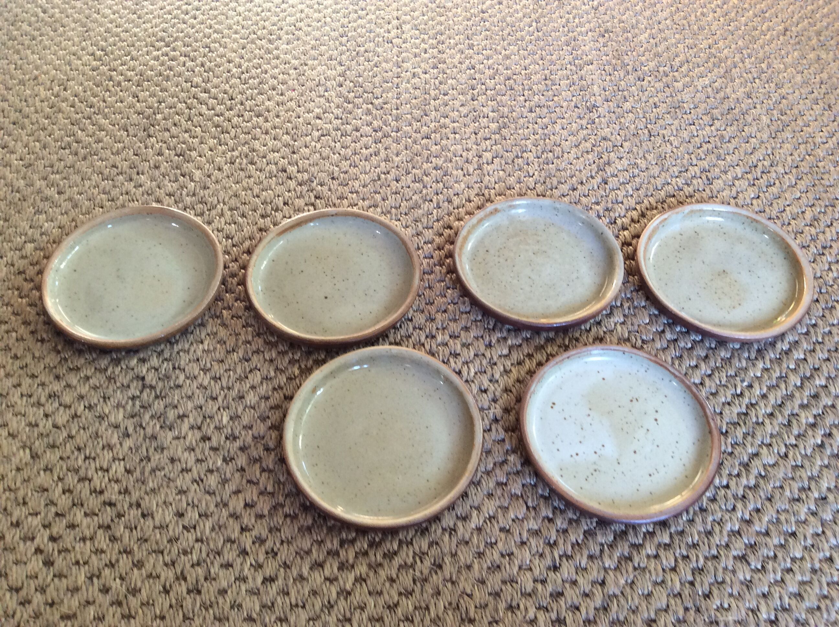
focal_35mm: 32
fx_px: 774
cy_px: 314
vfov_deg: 44.1
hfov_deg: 56.9
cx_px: 420
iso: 80
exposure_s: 1/25
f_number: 2.4
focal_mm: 3.3
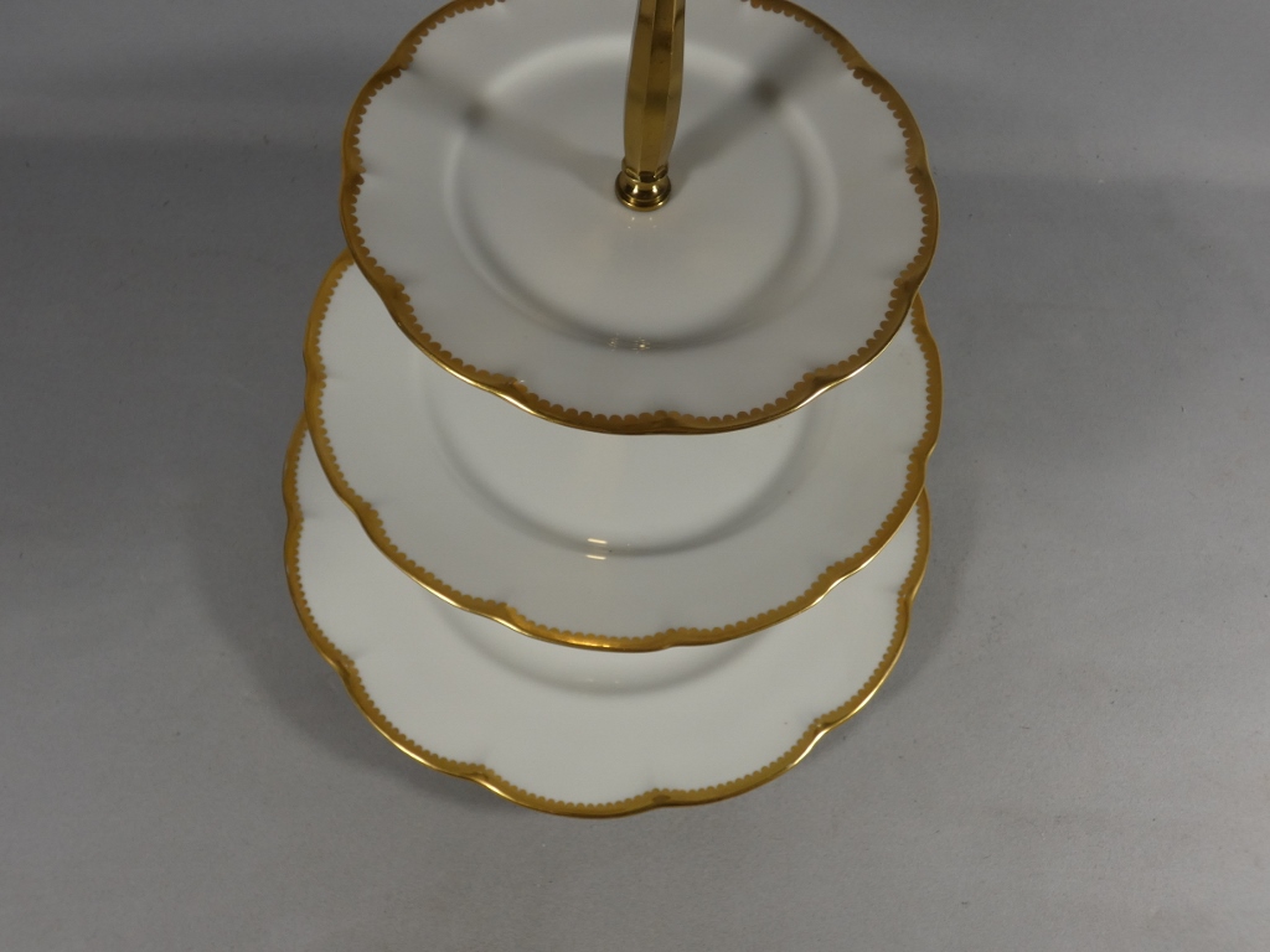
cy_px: 476
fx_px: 1137
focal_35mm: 31
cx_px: 635
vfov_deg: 45.4
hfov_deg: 58.4
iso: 100
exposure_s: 1/125
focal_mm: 5.5
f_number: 3.3
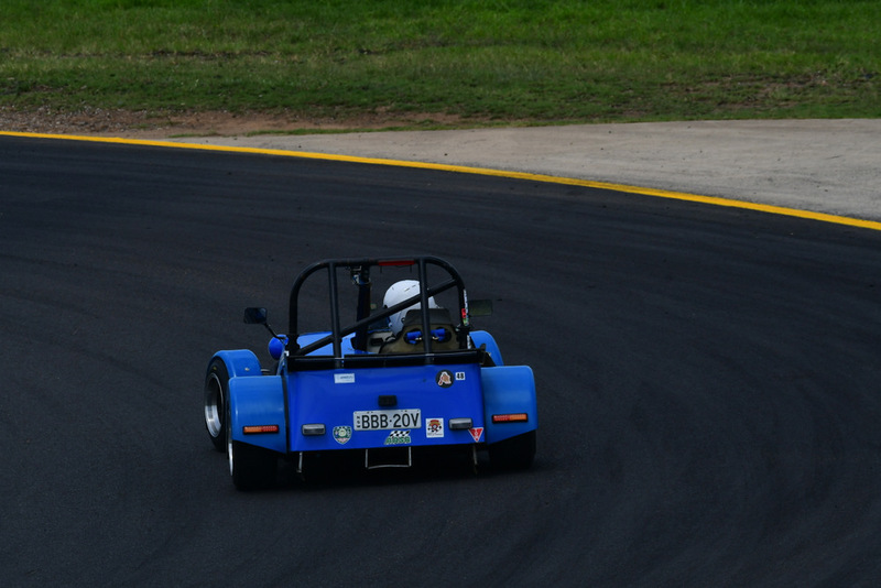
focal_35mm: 585
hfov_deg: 3.5
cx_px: 440
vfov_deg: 2.4
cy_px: 294
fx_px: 14321
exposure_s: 1/640
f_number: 13
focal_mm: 390
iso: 320
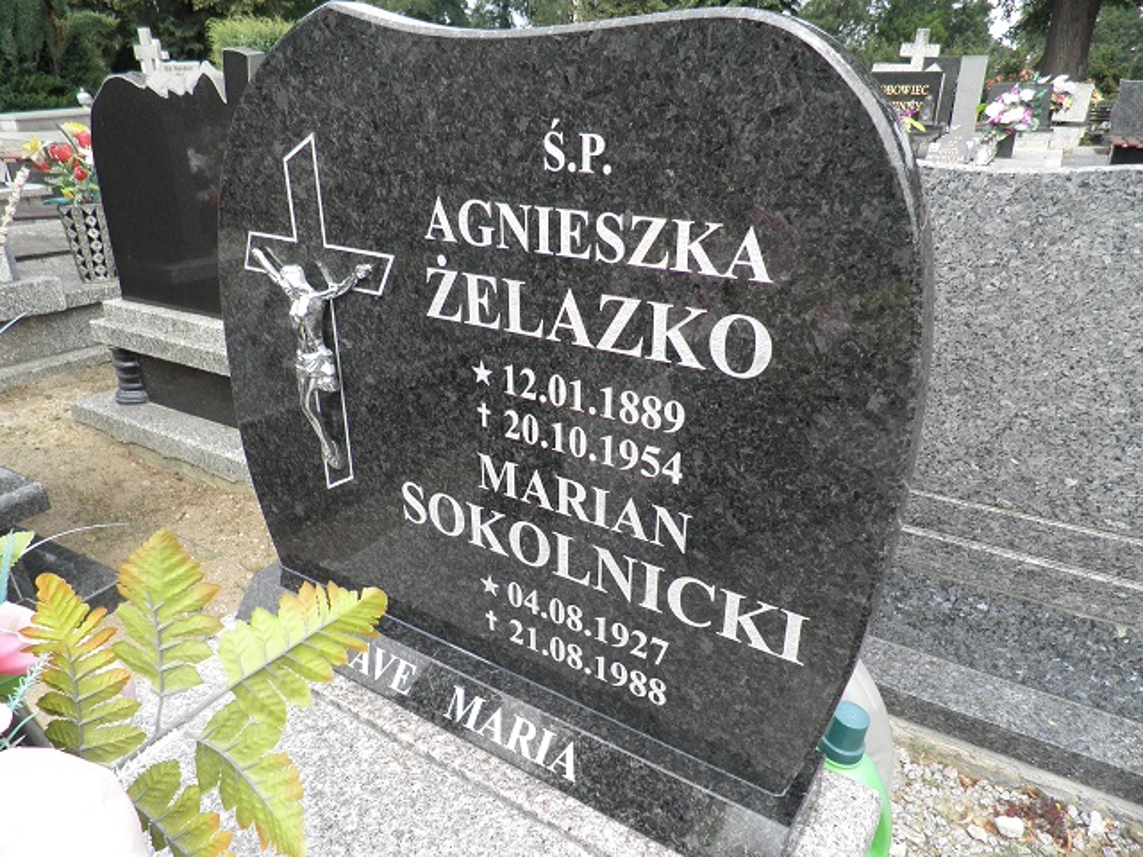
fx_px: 792
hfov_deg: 71.6
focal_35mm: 24
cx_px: 572
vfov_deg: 56.8
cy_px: 428
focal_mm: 4.3
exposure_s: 1/320
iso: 64
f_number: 3.3
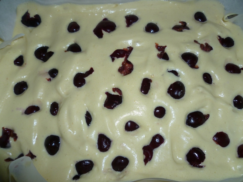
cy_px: 91
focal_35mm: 28
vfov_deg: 49.7
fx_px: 197
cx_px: 122
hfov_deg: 63.4
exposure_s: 1/30
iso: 100
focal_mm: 5
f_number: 2.8
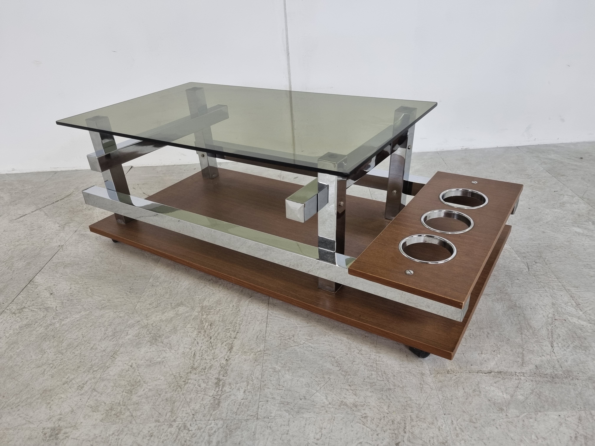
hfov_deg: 67.3
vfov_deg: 53.1
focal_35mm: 26
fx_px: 447
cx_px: 298
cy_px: 223
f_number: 1.8
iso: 125
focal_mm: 5.4
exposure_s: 1/100
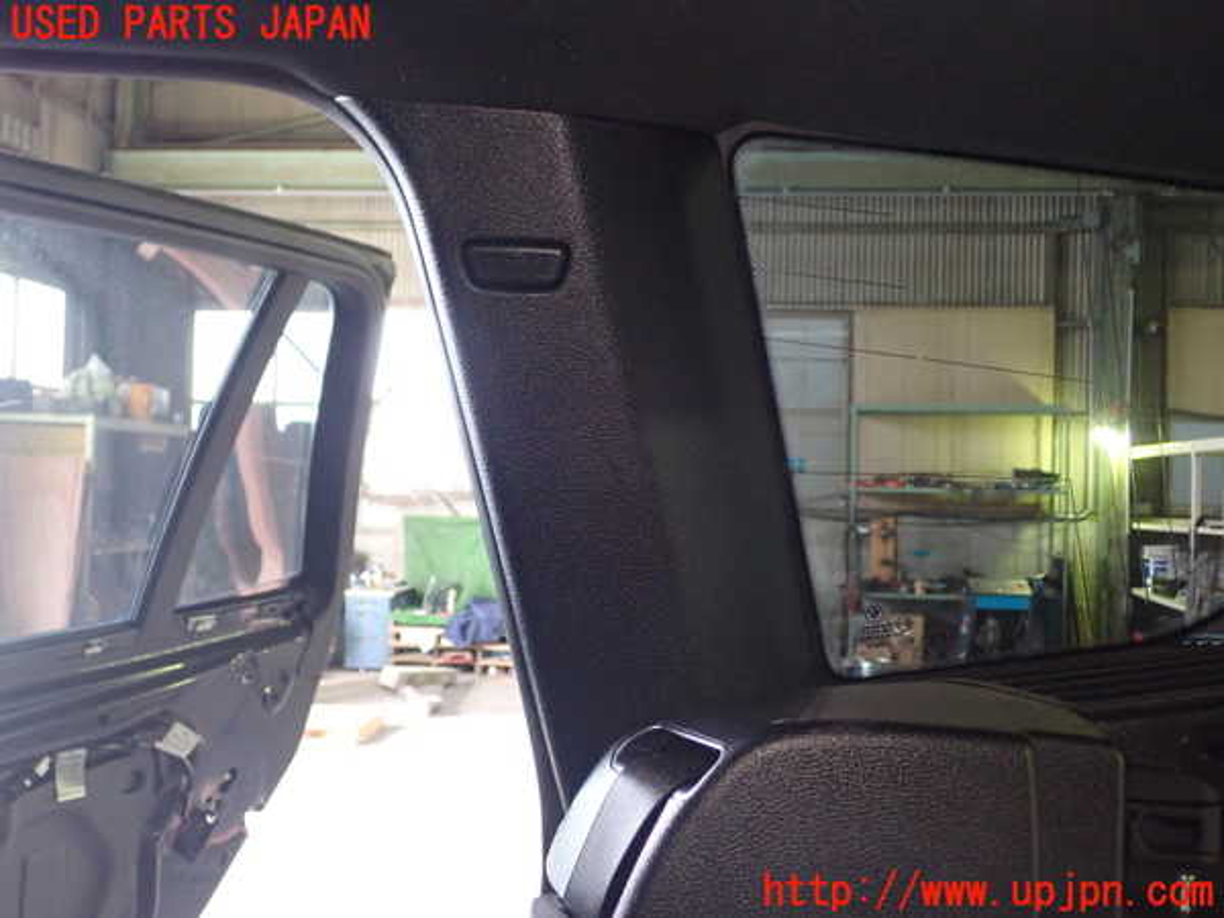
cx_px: 612
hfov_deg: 49.0
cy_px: 459
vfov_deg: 37.7
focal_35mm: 38
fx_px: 1344
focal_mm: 6.83
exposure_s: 1/20
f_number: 2.7
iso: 800
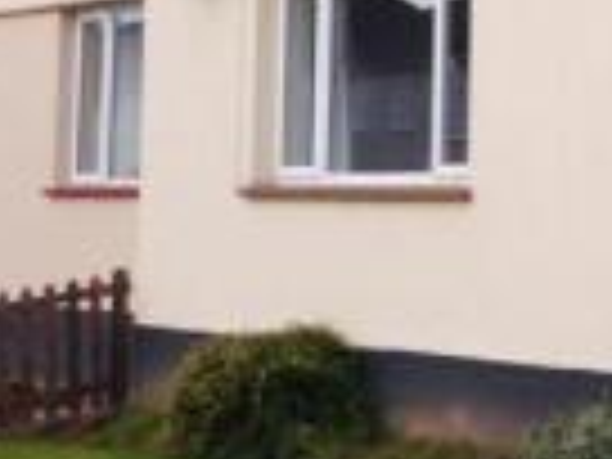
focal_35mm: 163
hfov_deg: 11.5
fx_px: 2882
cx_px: 997
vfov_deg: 9.0
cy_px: -110
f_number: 5.6
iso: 160
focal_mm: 19
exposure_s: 1/200
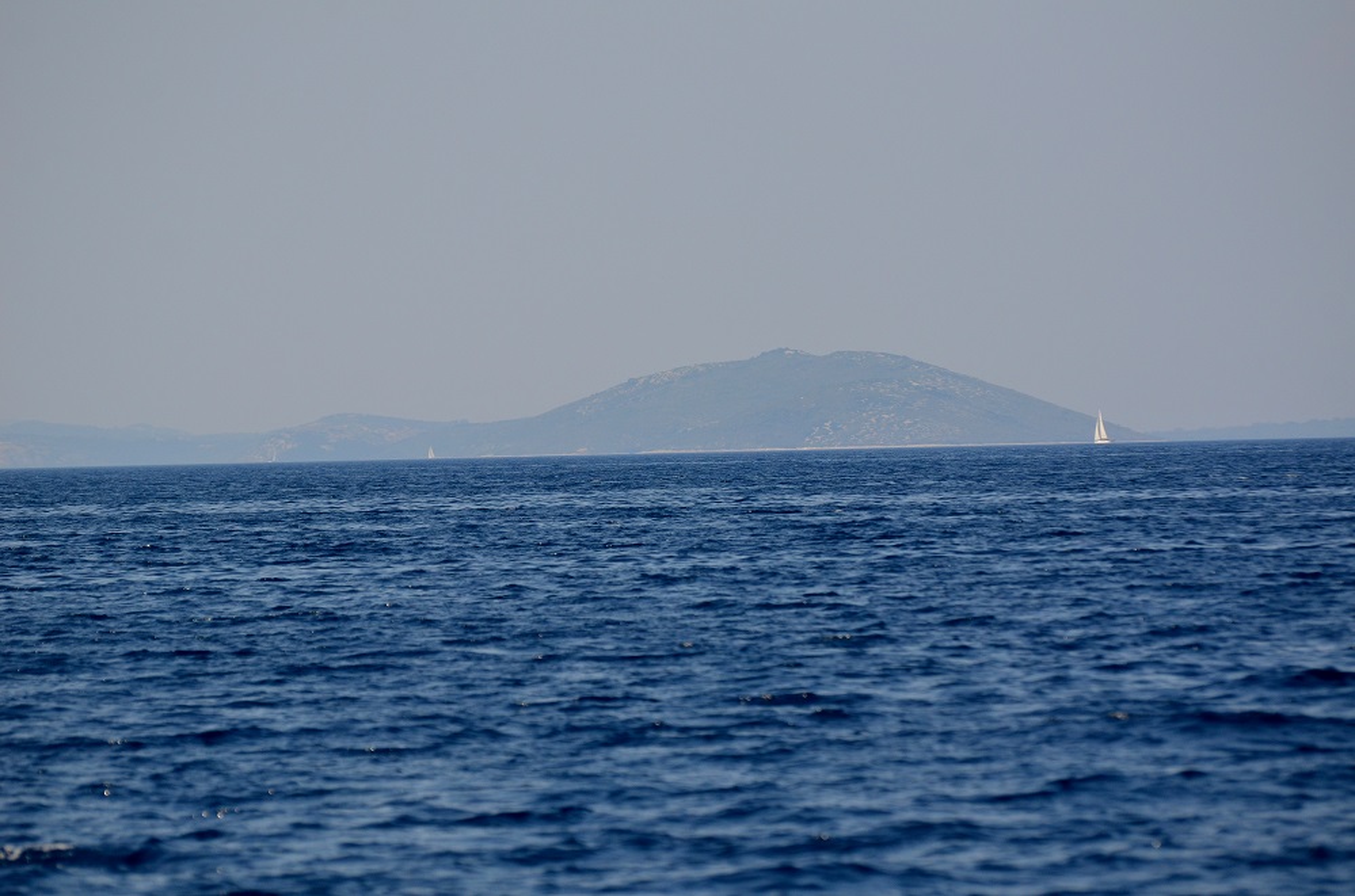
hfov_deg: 7.1
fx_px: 10983
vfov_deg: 4.7
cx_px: 678
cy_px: 448
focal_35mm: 292
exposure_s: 1/3200
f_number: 5.3
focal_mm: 195
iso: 400
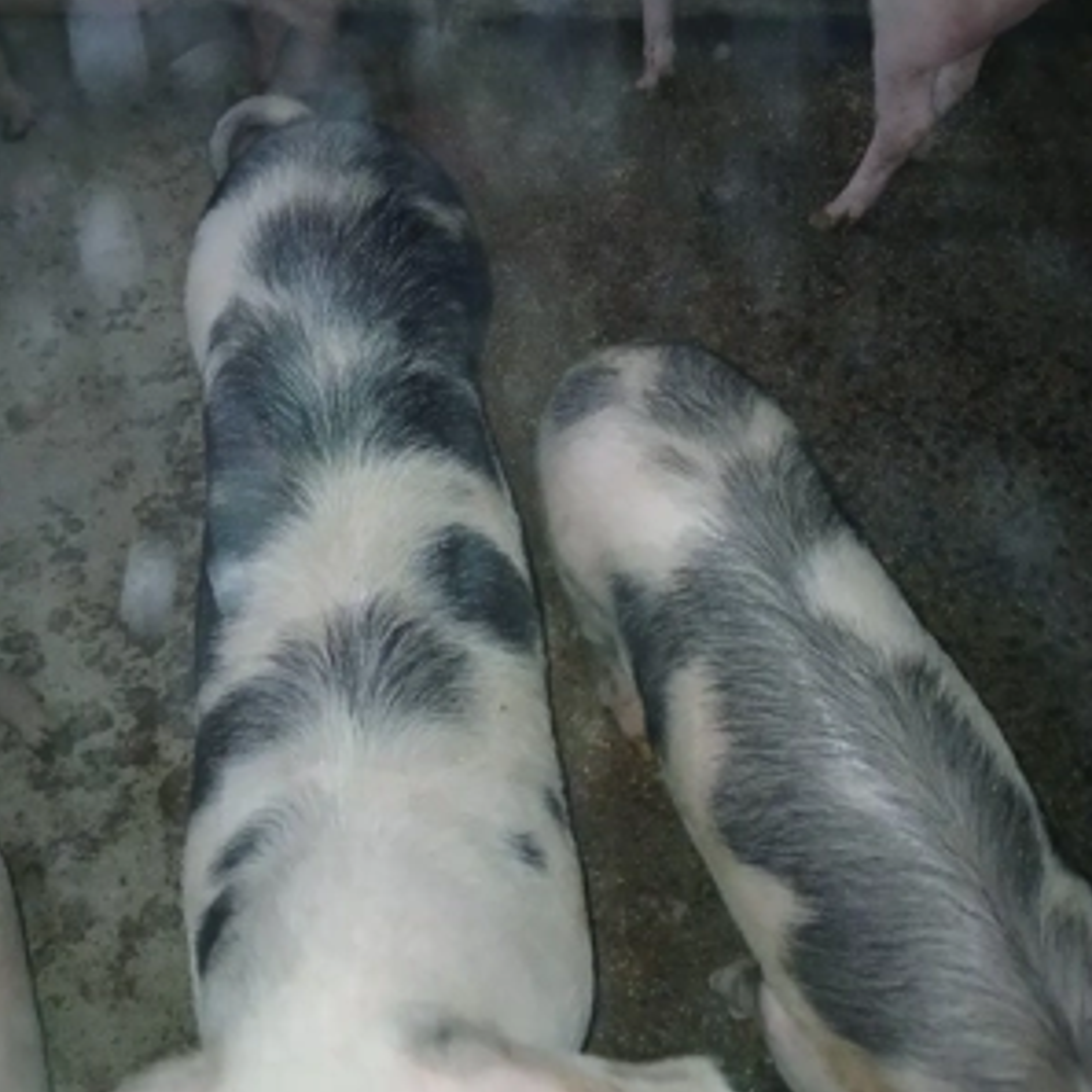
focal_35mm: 31
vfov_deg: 52.5
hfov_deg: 52.5
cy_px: 548
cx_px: 548
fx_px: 1106
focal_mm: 3.98
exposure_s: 1/33
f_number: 1.8
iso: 320
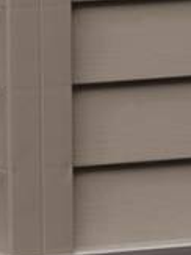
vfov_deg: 1.4
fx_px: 10217
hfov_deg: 1.1
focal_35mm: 1387
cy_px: -96
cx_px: 246
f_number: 3.2
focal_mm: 98
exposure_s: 1/320
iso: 125
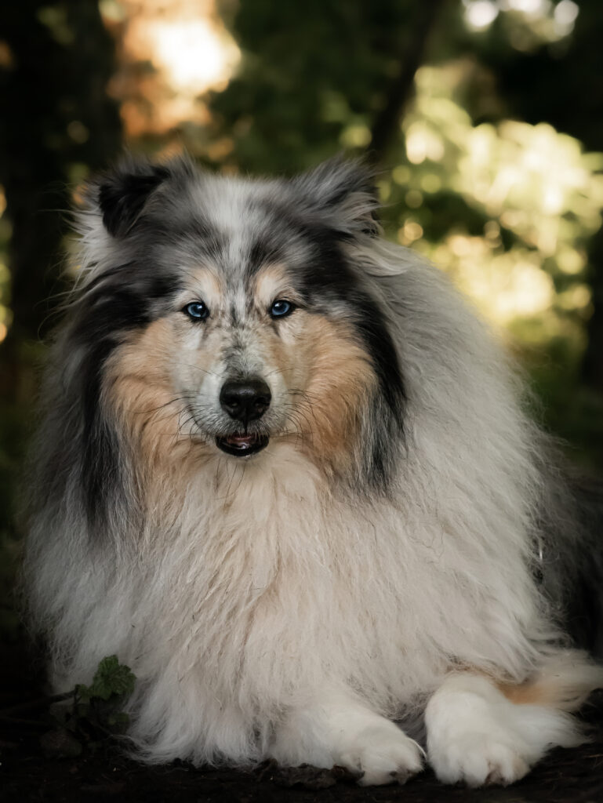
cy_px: 402
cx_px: 302
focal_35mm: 212
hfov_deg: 7.0
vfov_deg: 9.3
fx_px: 4920
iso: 3200
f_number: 5.6
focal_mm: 106
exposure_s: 1/400
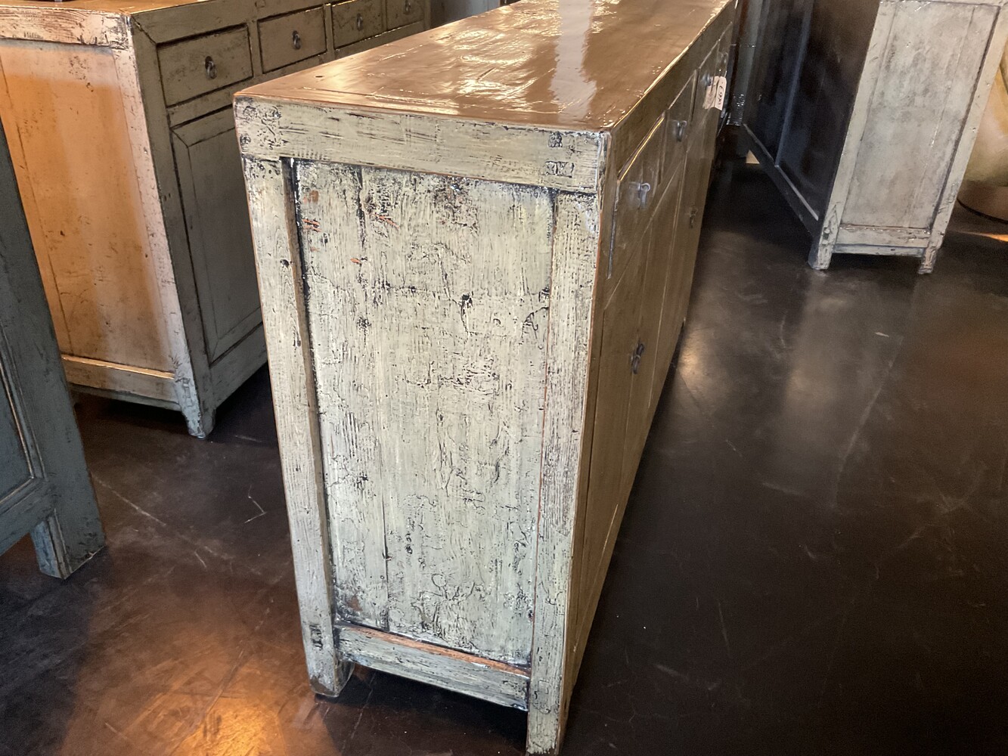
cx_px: 504
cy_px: 378
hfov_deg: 61.7
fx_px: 845
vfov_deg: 48.2
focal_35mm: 29
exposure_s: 1/33
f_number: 1.8
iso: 320
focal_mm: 3
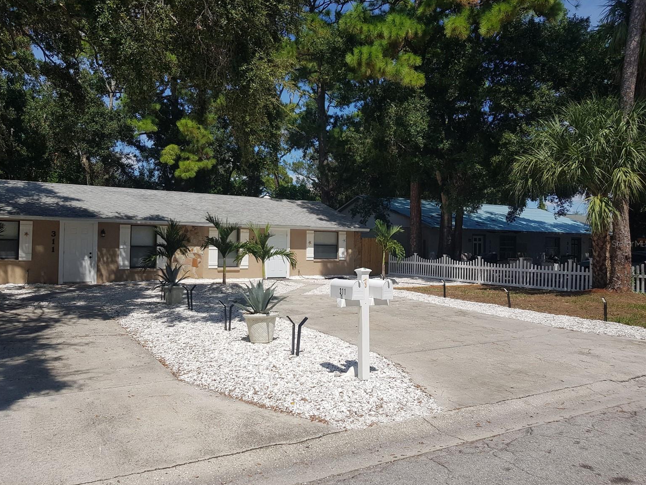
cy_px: 243
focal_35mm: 27
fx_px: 504
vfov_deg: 51.4
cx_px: 316
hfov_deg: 65.3
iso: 40
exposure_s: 1/3576
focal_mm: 4.3
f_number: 1.7
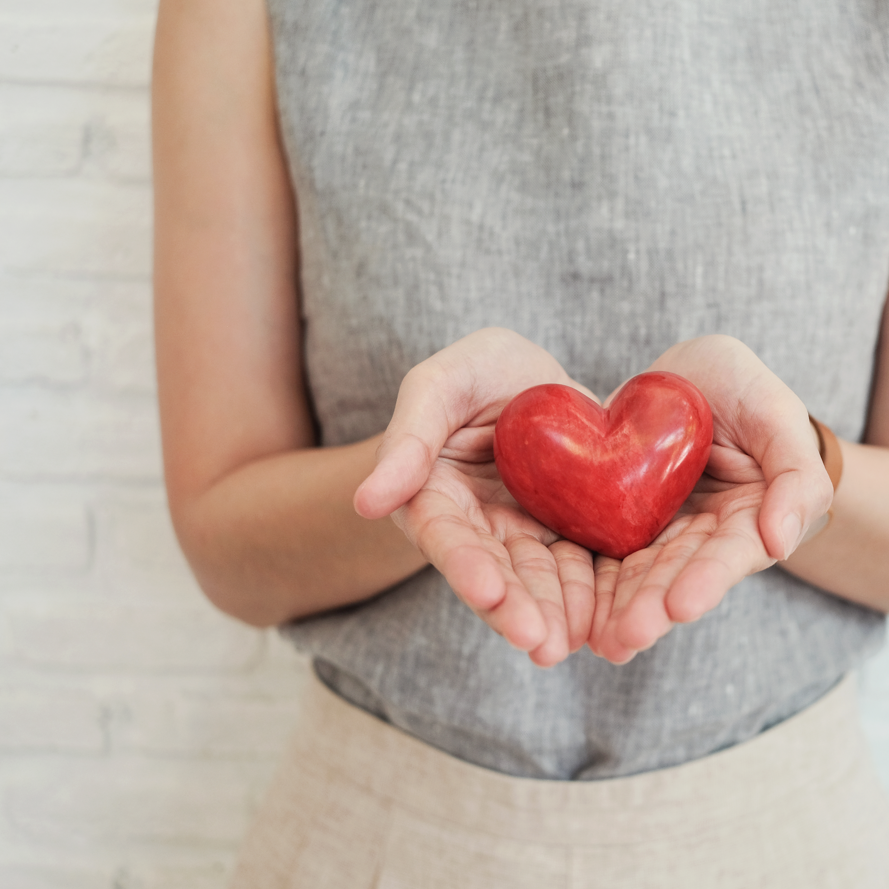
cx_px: 623
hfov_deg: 31.8
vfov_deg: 32.2
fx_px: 1540
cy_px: 439
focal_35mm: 53
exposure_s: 1/120
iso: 400
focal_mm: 27
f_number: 2.8
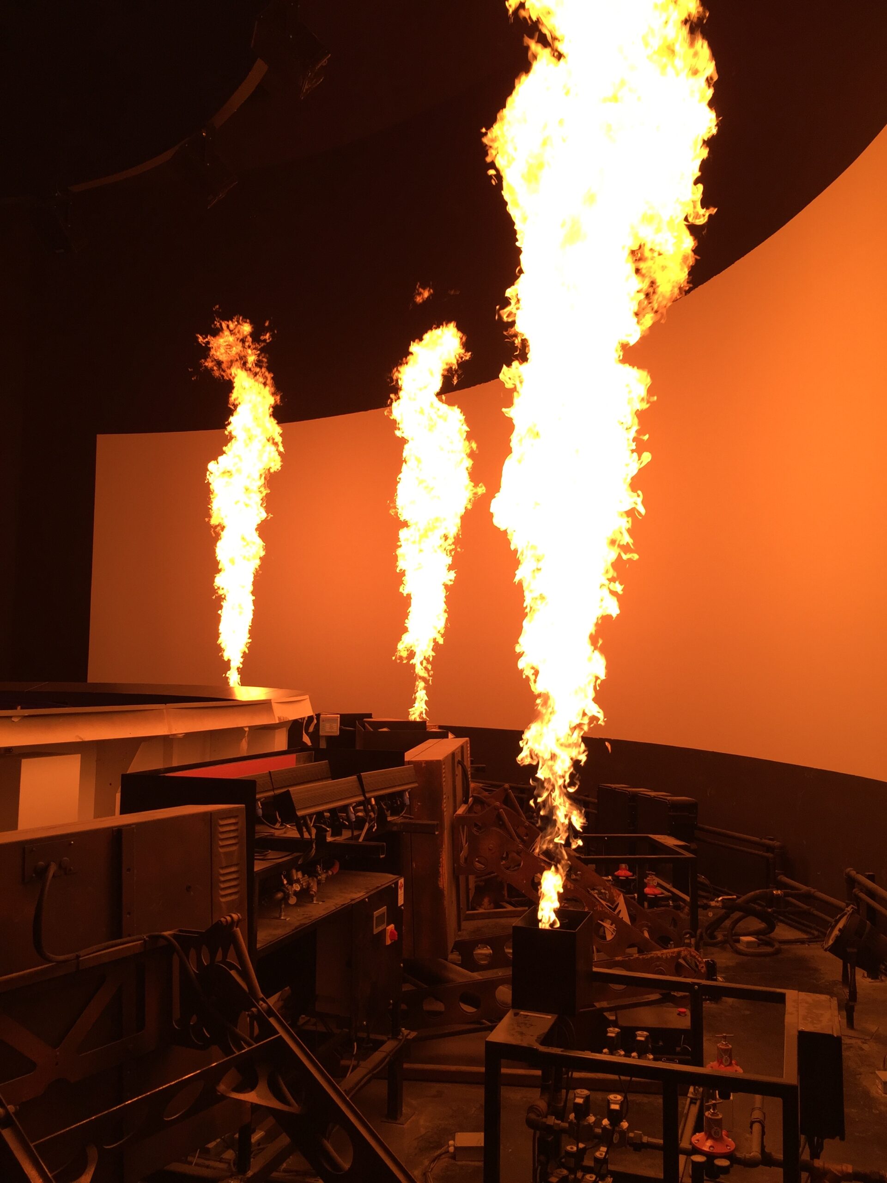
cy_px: 592
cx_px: 444
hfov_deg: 48.2
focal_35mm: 29
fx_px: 991
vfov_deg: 61.7
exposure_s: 1/377
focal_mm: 4.15
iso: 32
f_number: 2.2
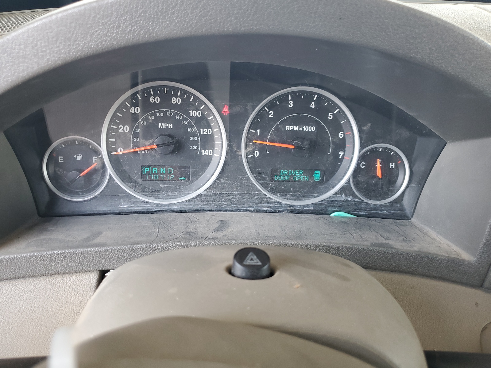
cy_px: 184
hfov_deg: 67.3
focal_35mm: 26
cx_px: 246
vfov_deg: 53.1
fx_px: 369
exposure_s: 1/60.2
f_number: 1.5
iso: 61
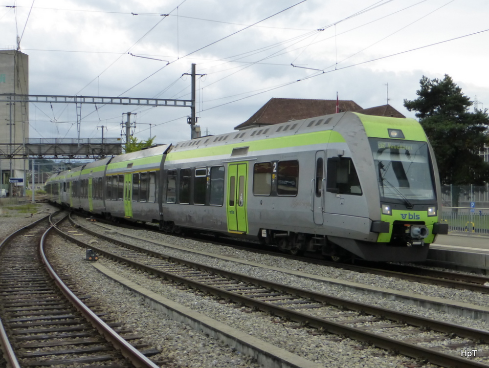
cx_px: 244
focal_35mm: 35
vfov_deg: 40.8
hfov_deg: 52.6
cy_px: 184
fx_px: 495
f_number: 3.7
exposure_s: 1/640
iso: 160
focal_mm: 6.1
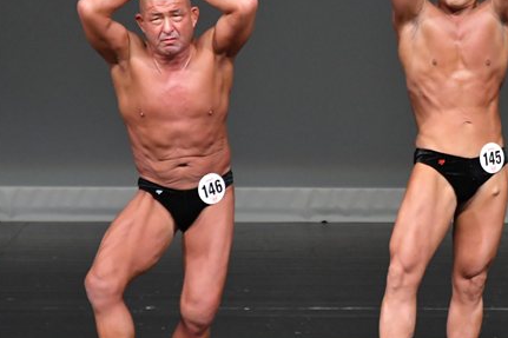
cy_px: 165
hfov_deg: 3.1
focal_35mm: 675
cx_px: 448
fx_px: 9521
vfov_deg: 2.0
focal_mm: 250
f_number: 5.6
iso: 4000
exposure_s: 1/400
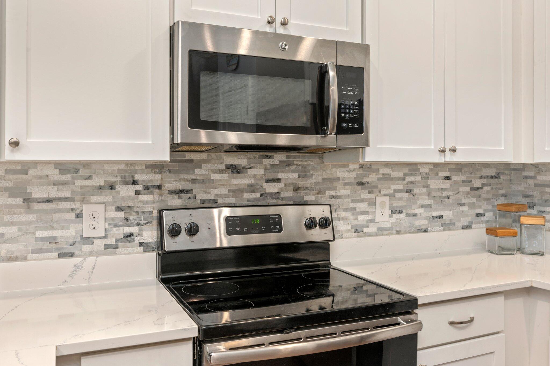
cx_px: 275
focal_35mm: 30
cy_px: 183
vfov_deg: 43.5
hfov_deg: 62.0
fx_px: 458
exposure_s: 1/8
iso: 250
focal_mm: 30
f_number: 9
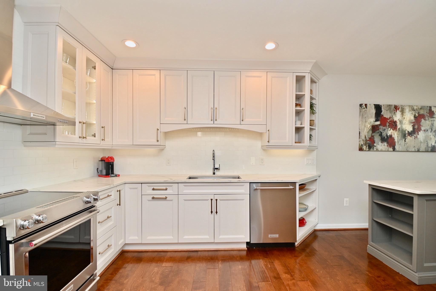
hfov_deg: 100.4
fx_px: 182
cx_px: 218
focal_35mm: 15
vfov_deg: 77.3
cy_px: 146
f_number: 7.1
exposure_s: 1/40
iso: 200
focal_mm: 10
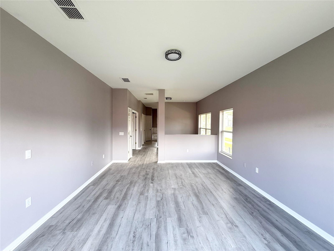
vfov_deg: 85.7
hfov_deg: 102.1
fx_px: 135
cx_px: 167
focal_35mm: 14
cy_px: 126
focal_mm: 2.22
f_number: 2.2
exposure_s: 1/99
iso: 125
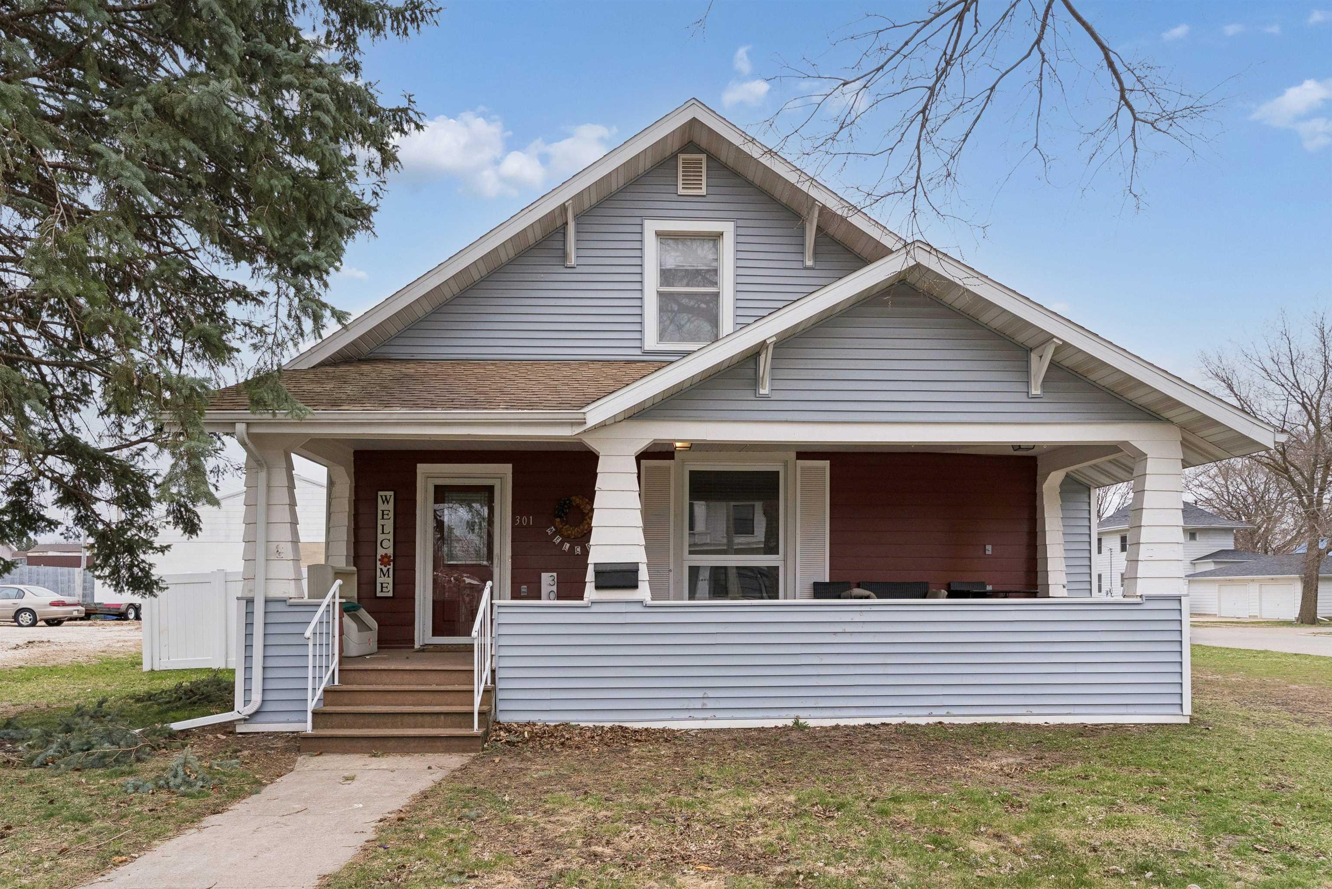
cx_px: 666
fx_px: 777
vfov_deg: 59.5
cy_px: 444
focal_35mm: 21
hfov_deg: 81.2
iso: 400
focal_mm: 21
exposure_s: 1/320
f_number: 9
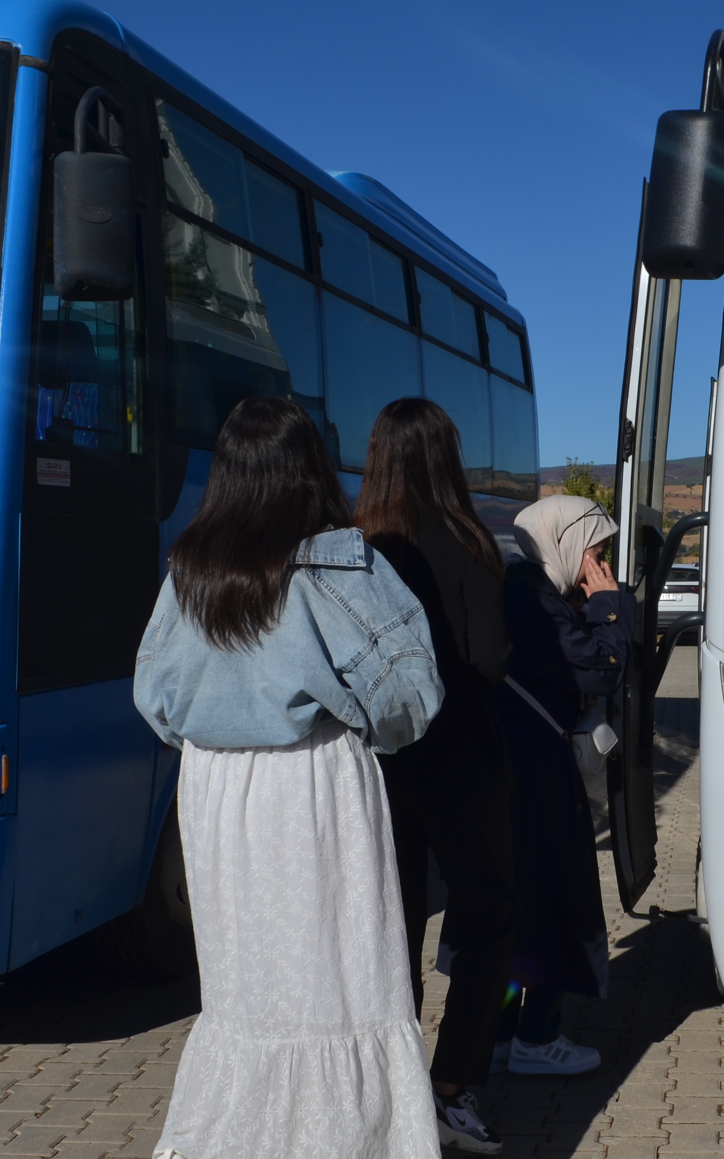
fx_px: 1610
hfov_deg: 24.5
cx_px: 682
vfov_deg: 39.6
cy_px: 614
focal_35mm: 51
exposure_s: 1/400
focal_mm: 18
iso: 100
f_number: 10
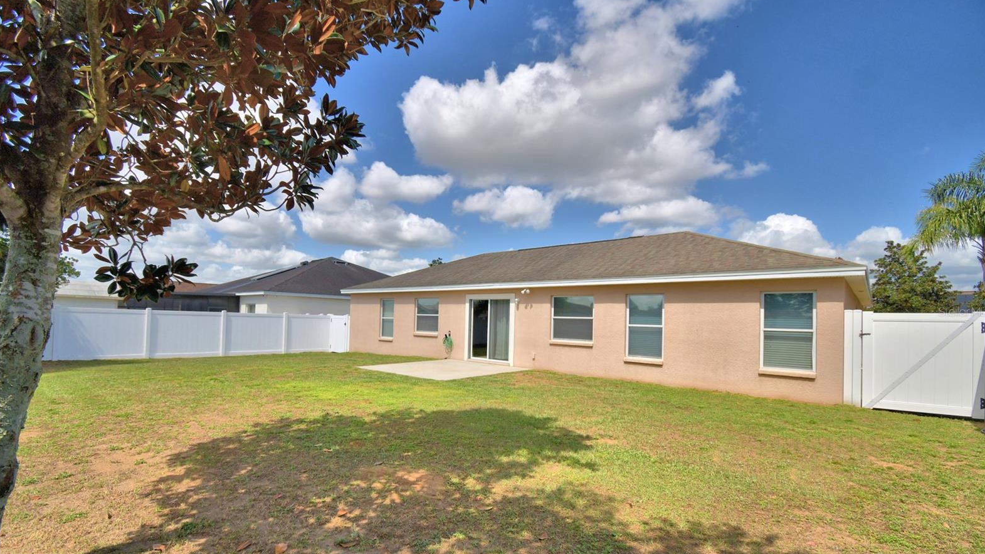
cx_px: 493
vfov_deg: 66.8
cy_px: 311
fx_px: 418
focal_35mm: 16
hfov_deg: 99.4
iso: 100
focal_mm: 10
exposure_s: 1/1600
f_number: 4.5
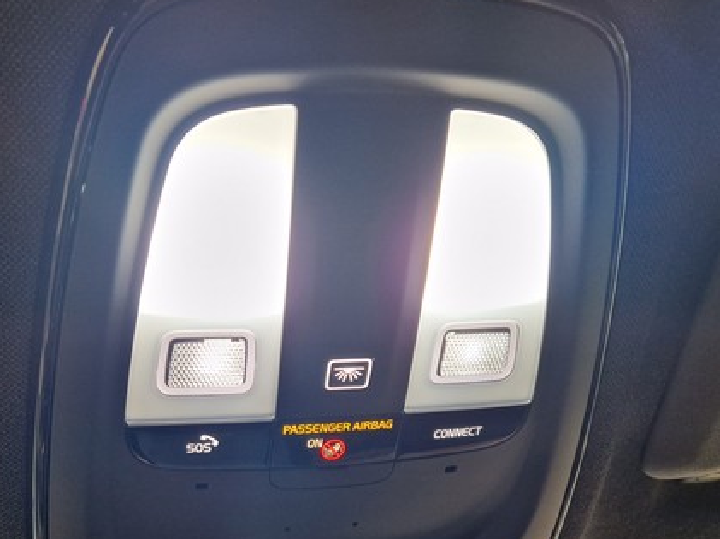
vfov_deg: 40.0
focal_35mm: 35
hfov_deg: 51.9
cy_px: 371
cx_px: 255
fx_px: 727
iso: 250
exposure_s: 1/50
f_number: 1.8
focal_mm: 5.4
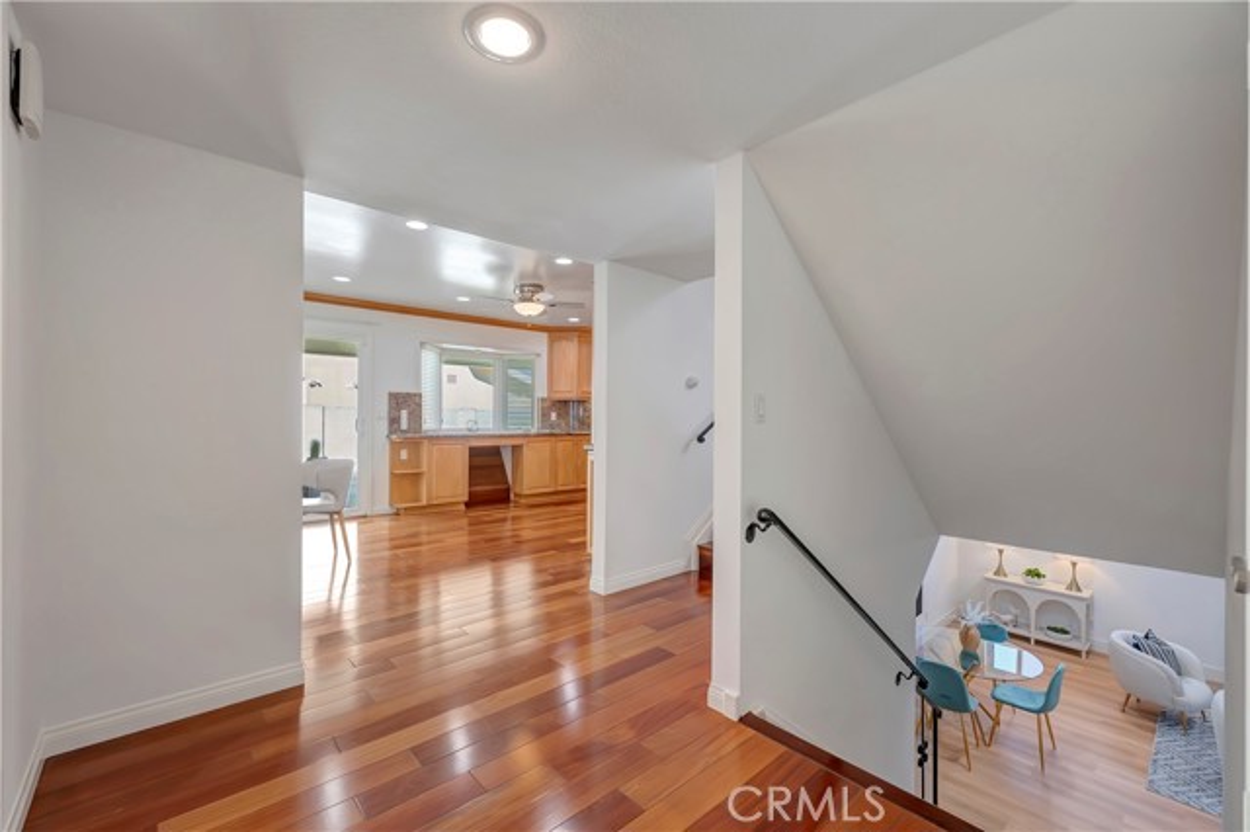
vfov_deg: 77.3
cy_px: 416
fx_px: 521
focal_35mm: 15
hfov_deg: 100.4
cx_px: 625
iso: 100
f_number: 5.6
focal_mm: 10
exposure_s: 1/20
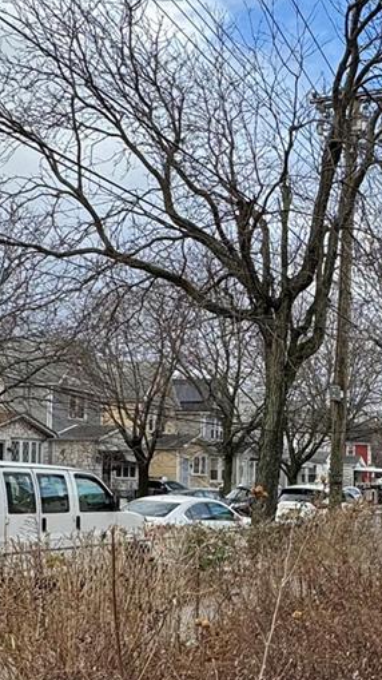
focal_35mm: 46
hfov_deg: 25.0
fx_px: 829
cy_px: 440
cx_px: 358
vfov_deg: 44.1
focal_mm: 2.22
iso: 40
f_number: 2.2
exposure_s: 1/394
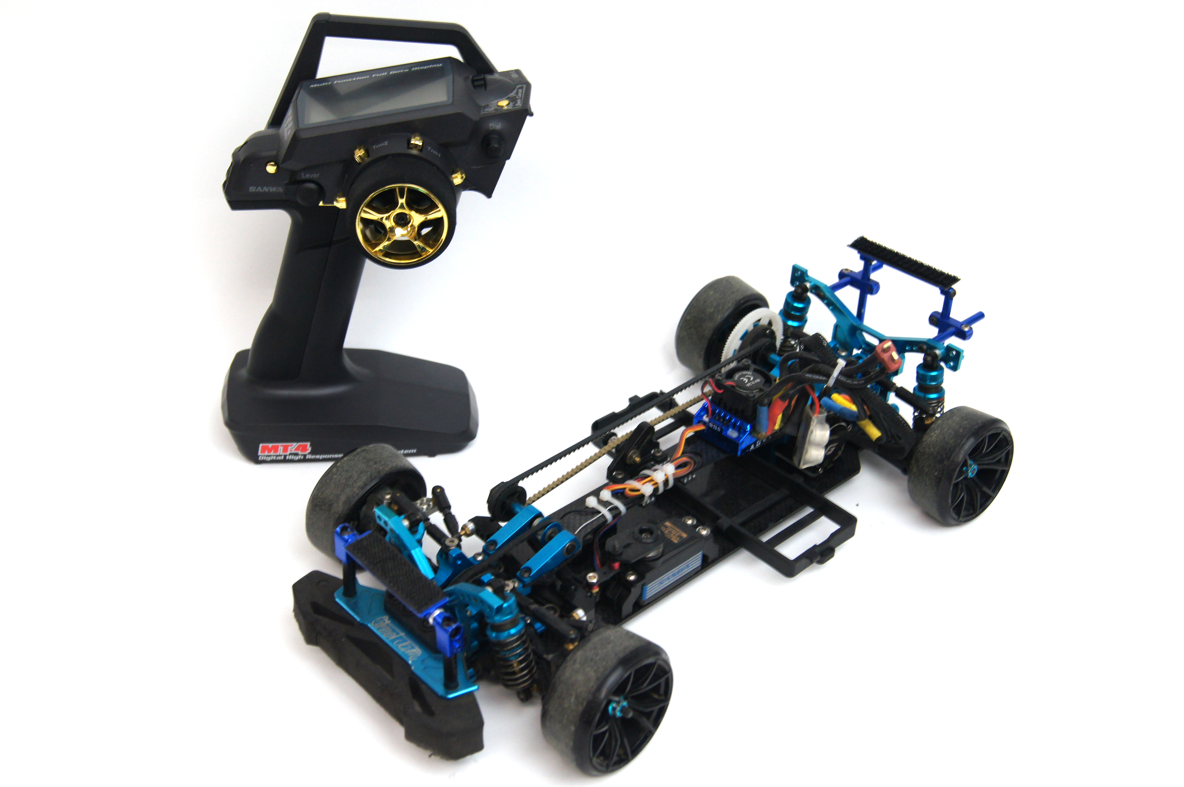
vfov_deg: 31.8
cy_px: 394
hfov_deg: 46.4
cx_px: 592
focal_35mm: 42
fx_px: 1380
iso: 500
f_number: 6.3
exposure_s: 1/50
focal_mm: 28
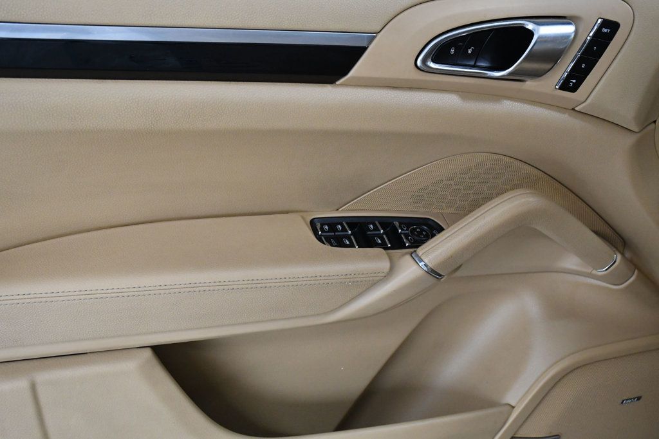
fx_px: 1098
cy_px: 220
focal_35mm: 60
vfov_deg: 22.6
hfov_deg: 33.4
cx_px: 330
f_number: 7.1
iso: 2500
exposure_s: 1/200
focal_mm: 40
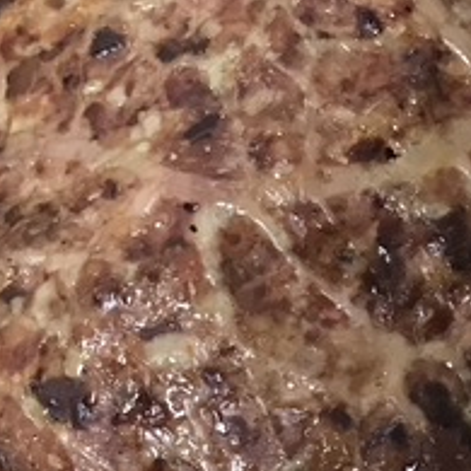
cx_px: 814
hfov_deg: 12.4
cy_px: 333
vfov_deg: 13.4
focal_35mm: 130
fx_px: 2001
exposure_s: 1/17
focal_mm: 3.99
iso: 50
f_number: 1.8
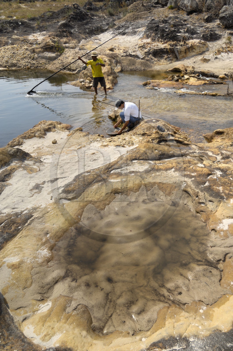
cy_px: 176
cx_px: 116
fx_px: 292
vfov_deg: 62.0
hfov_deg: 43.5
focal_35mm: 30
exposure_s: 1/320
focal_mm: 20
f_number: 8
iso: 100
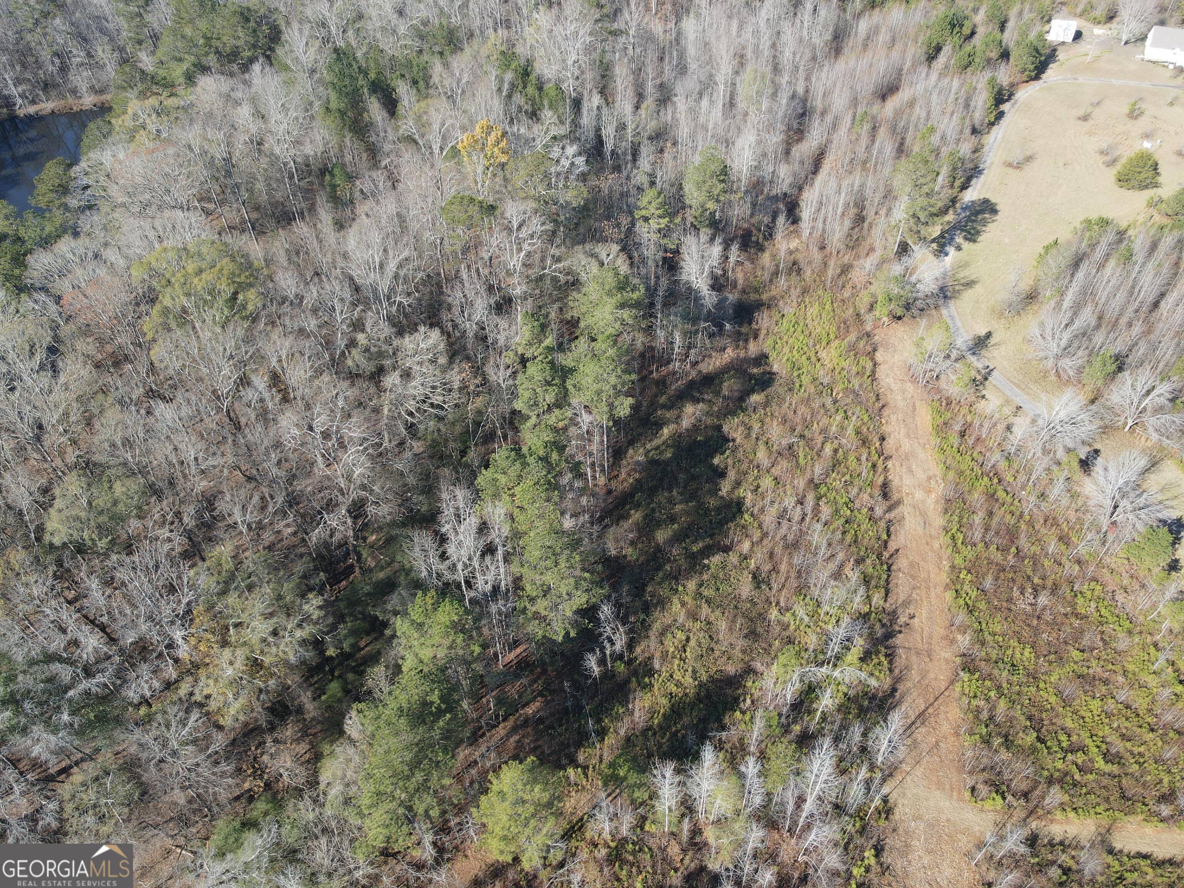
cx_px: 592
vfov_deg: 56.8
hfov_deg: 71.6
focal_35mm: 24
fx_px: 821
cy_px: 444
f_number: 2.8
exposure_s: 1/200
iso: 100
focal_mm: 4.5
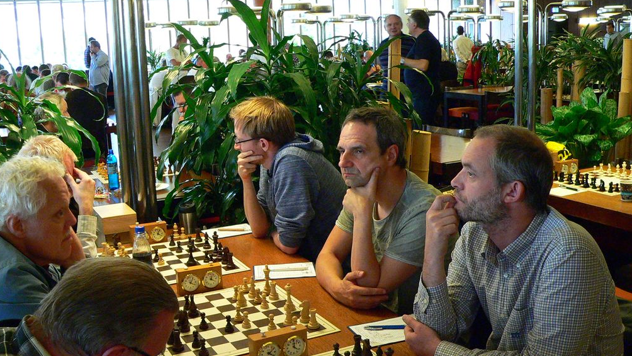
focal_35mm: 40
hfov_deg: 50.5
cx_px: 315
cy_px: 173
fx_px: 670
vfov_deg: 29.7
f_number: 2.8
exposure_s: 1/20
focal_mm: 6
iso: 400
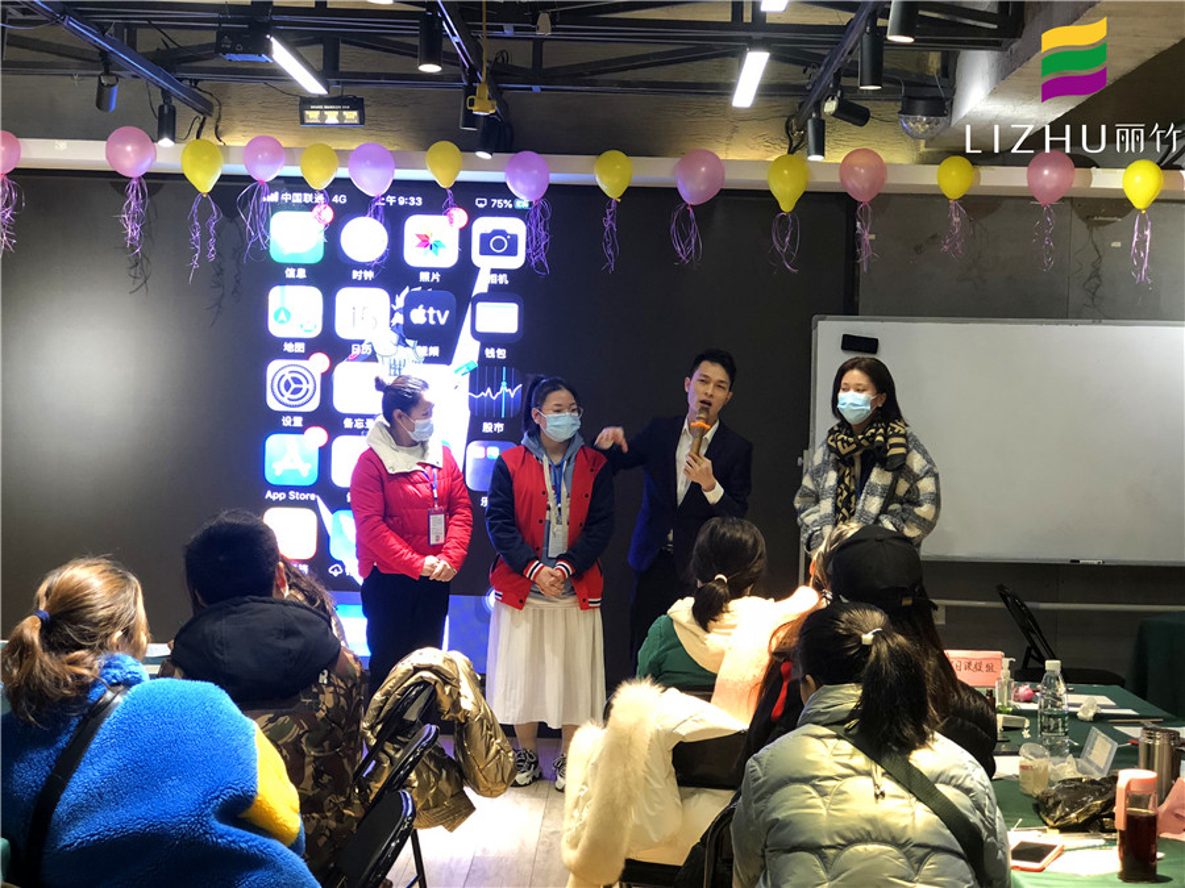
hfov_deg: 33.8
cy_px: 444
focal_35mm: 57
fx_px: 1951
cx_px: 592
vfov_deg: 25.7
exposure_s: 1/60
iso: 400
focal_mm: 6.6
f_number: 2.8
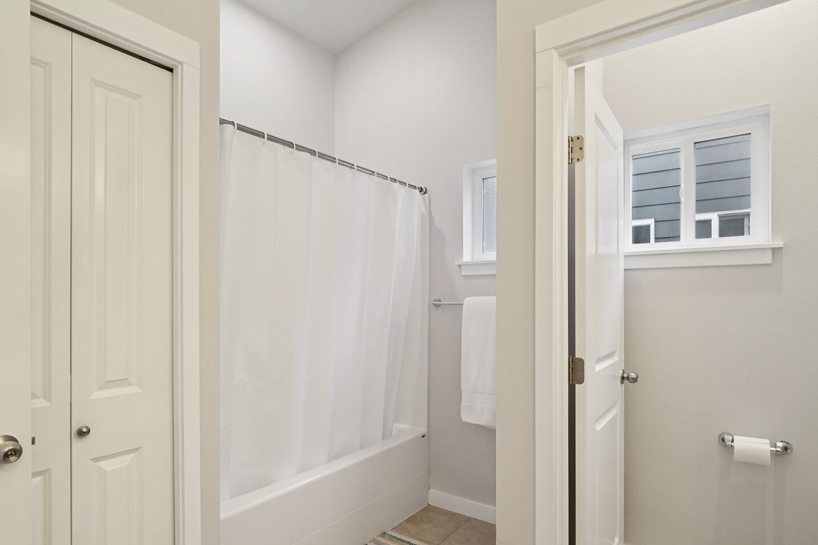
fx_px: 432
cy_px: 319
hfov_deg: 86.9
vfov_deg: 64.1
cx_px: 398
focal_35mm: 19
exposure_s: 1/25
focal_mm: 16
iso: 1600
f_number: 8
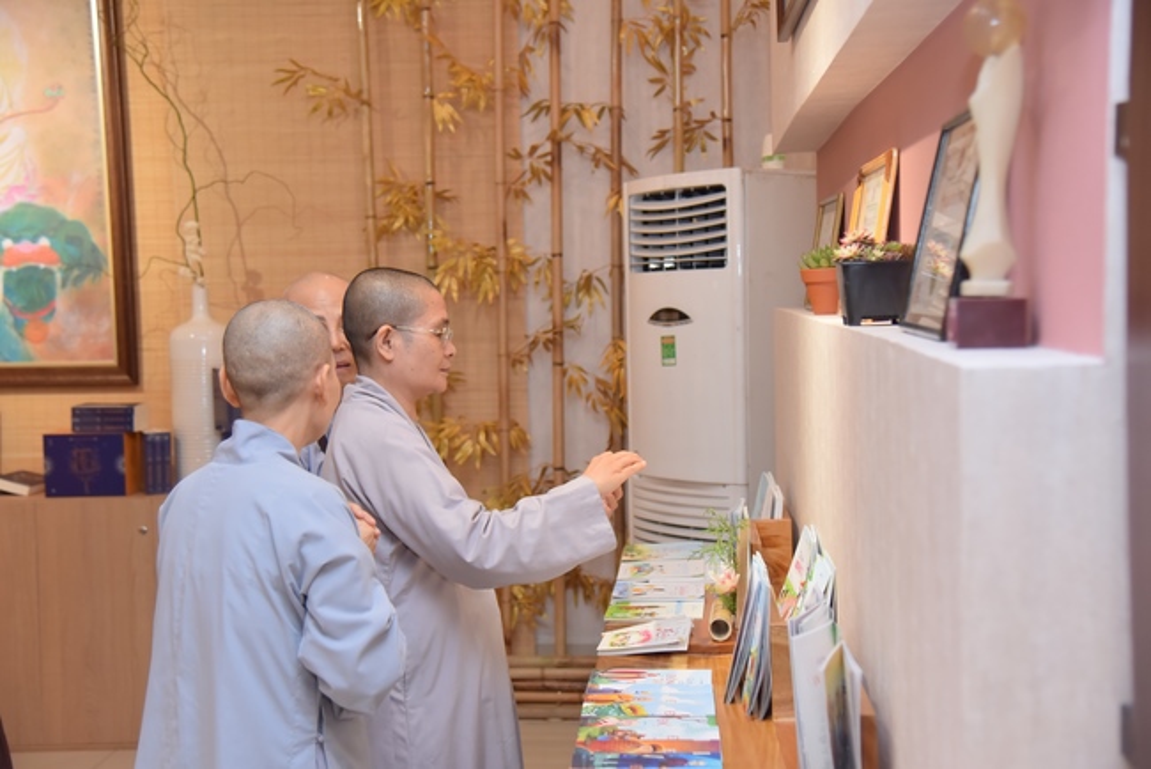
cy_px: 384
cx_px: 576
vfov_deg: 28.1
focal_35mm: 48
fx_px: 1535
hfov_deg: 41.1
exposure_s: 1/200
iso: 800
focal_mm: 48
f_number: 4
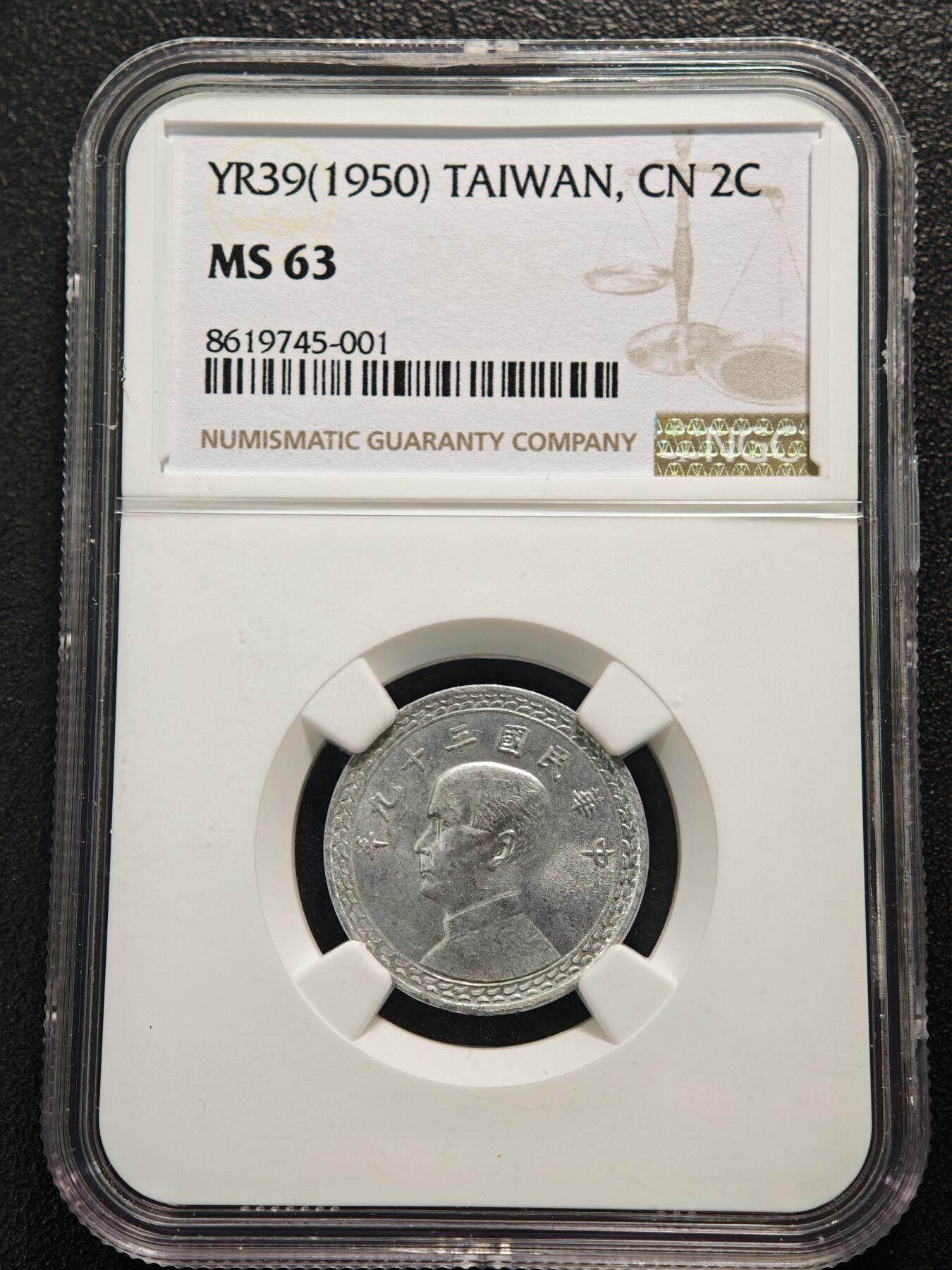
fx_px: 2200
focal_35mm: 60
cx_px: 476
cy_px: 635
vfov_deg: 32.2
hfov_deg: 24.4
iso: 800
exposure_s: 1/106
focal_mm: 9
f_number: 2
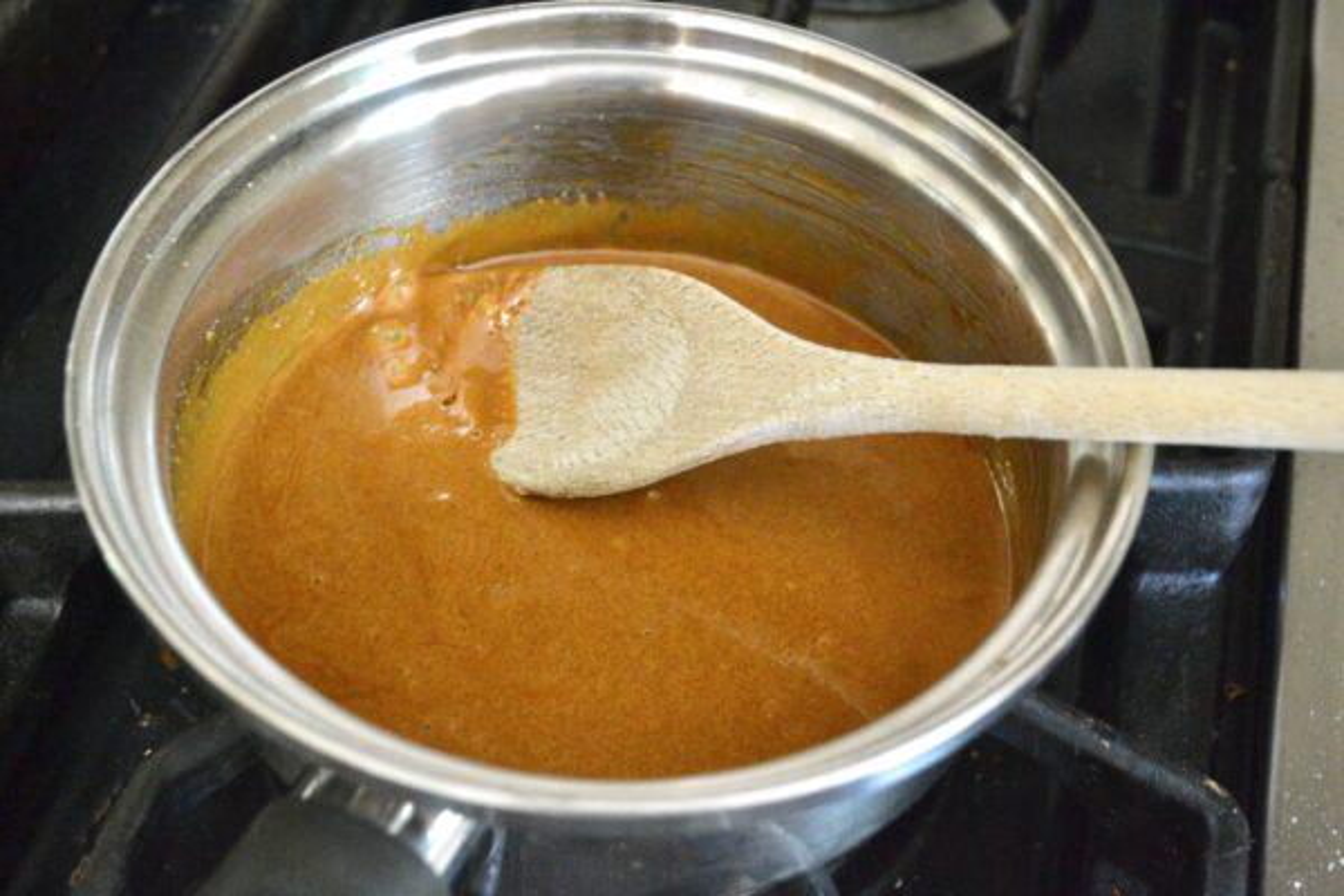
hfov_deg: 38.9
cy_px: 448
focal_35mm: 51
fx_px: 1904
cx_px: 672
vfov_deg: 26.5
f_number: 5
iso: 3200
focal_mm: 34
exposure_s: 1/30
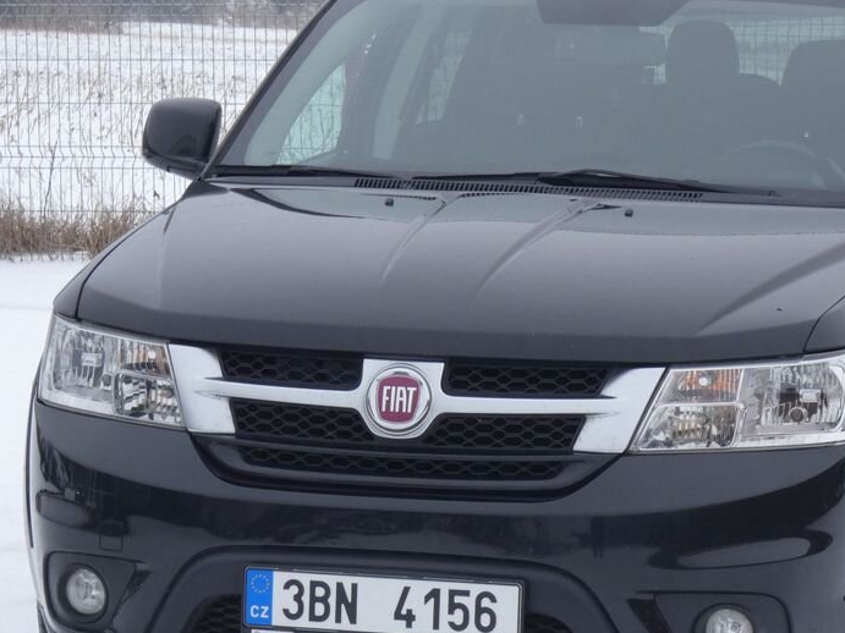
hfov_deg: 11.9
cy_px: 369
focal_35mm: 166
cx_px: 544
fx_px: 4051
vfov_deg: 8.9
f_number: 5.6
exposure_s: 1/80
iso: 160
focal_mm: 20.1
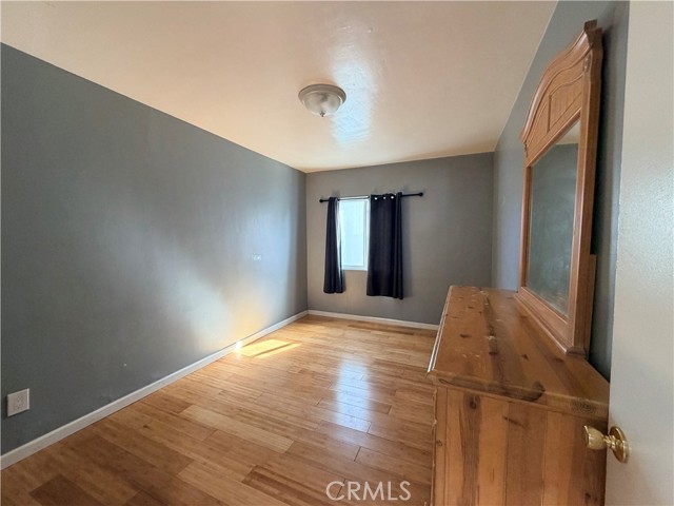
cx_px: 337
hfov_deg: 102.1
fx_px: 273
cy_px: 253
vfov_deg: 85.7
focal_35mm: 14
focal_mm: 2.22
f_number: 2.2
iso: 200
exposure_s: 1/60
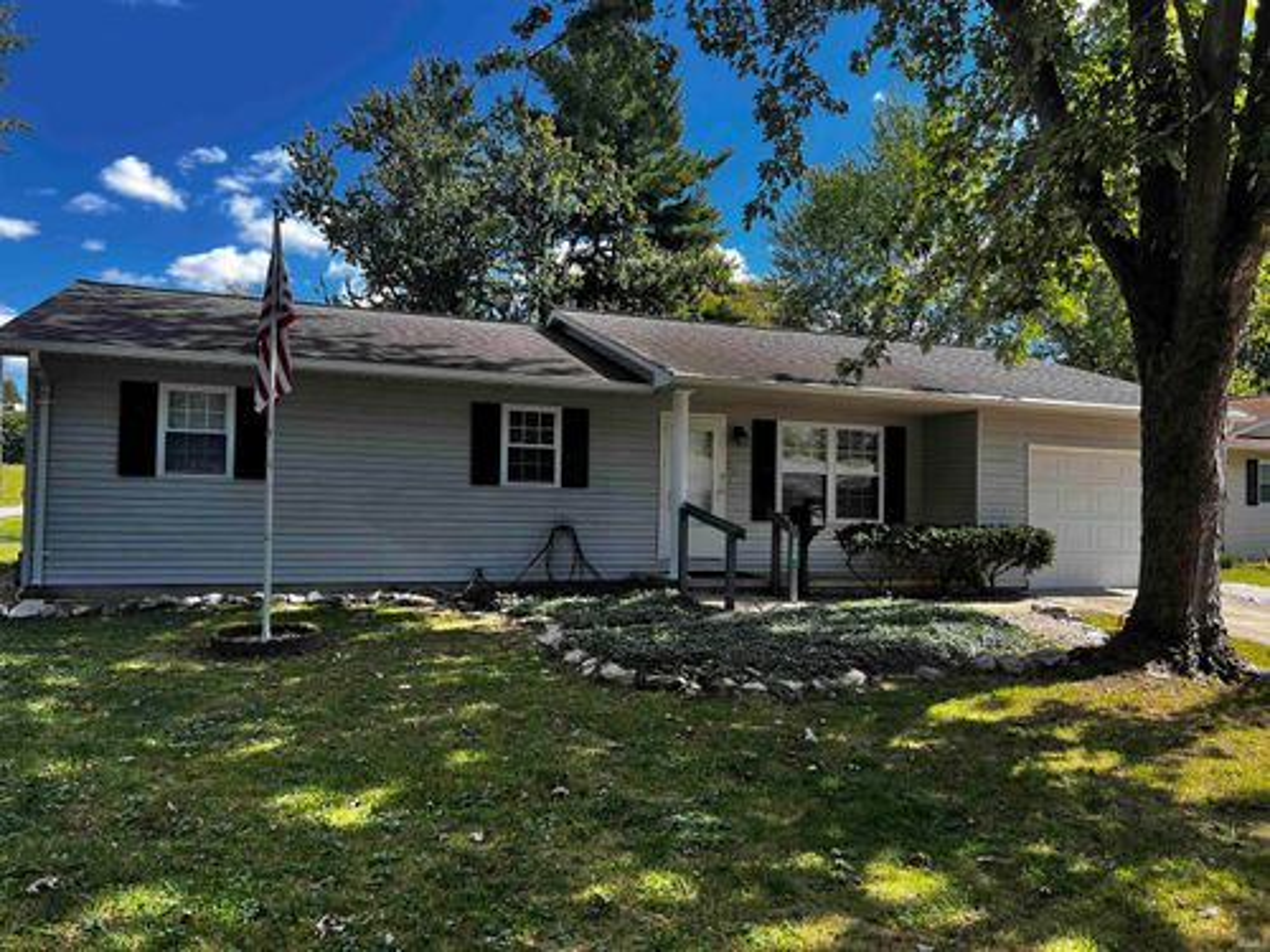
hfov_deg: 67.3
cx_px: 635
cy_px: 476
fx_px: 954
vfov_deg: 53.1
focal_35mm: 26
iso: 50
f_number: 1.5
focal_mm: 5.7
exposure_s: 1/1079
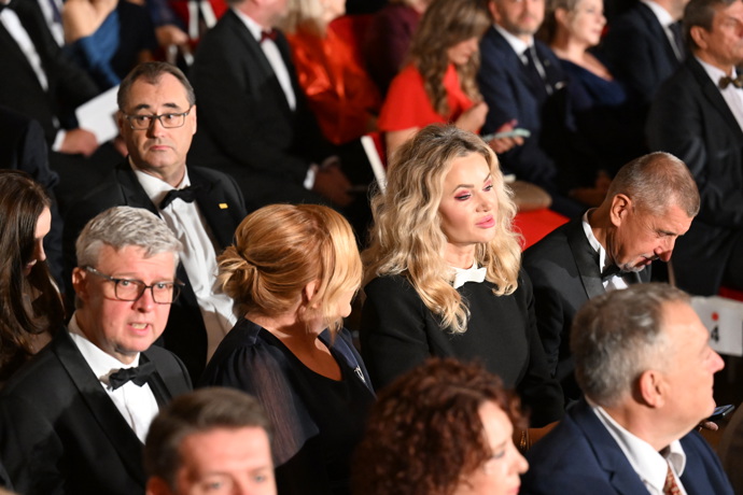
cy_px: 248
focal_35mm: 135
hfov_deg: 15.2
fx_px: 2786
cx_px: 372
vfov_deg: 10.2
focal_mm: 135
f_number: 4
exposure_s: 1/200
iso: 8000
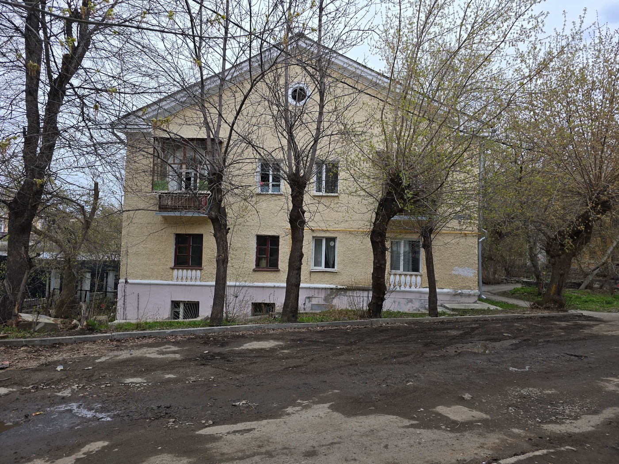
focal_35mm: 23
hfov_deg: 73.9
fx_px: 411
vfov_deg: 58.9
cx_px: 310
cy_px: 232
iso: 40
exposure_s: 1/180
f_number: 1.7
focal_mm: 6.3
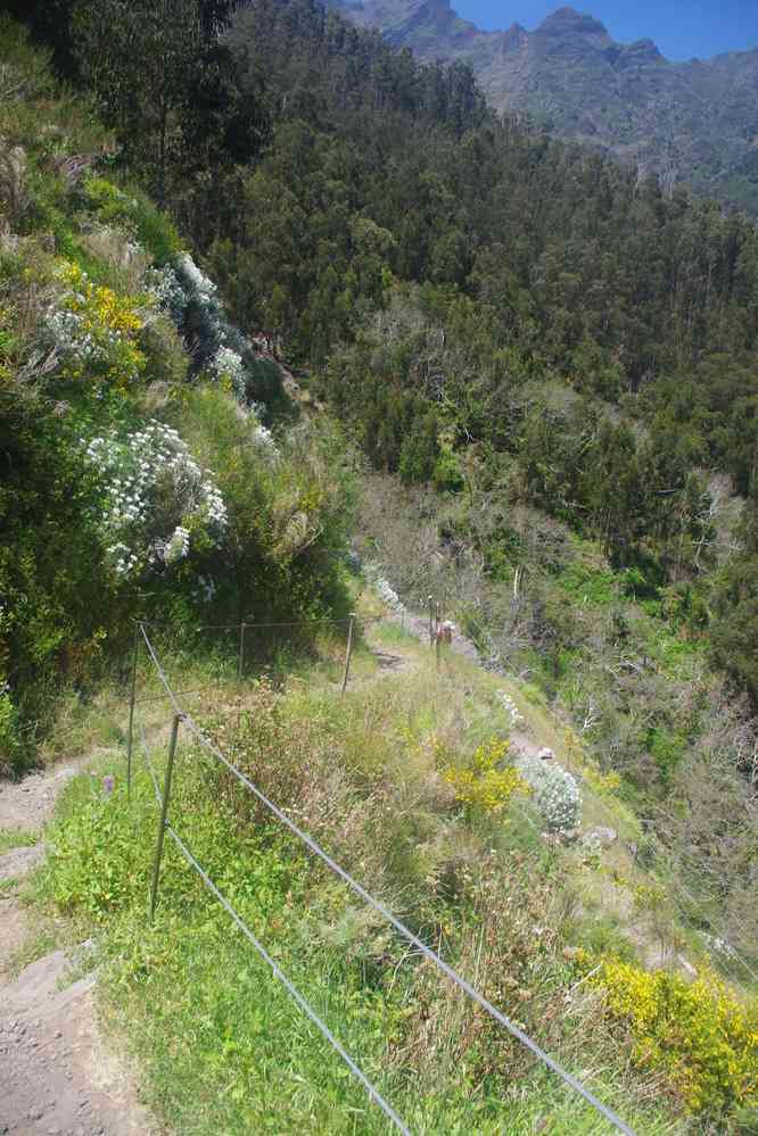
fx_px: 853
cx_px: 379
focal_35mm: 27
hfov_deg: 47.9
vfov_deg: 67.4
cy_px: 568
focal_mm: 18
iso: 200
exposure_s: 1/40
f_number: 11
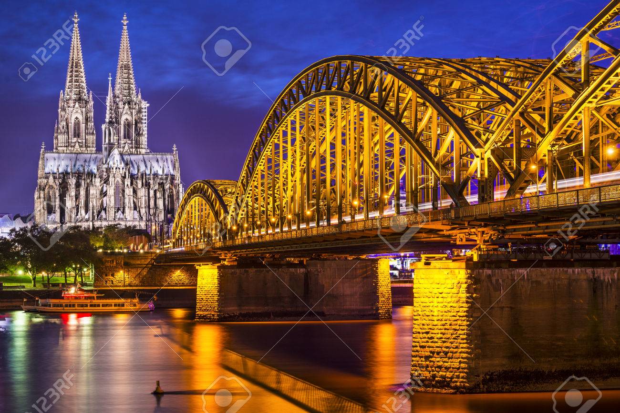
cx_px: 310
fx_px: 1206
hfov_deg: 28.8
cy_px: 206
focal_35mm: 70
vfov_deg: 19.5
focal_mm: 70
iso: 100
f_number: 8
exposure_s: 30
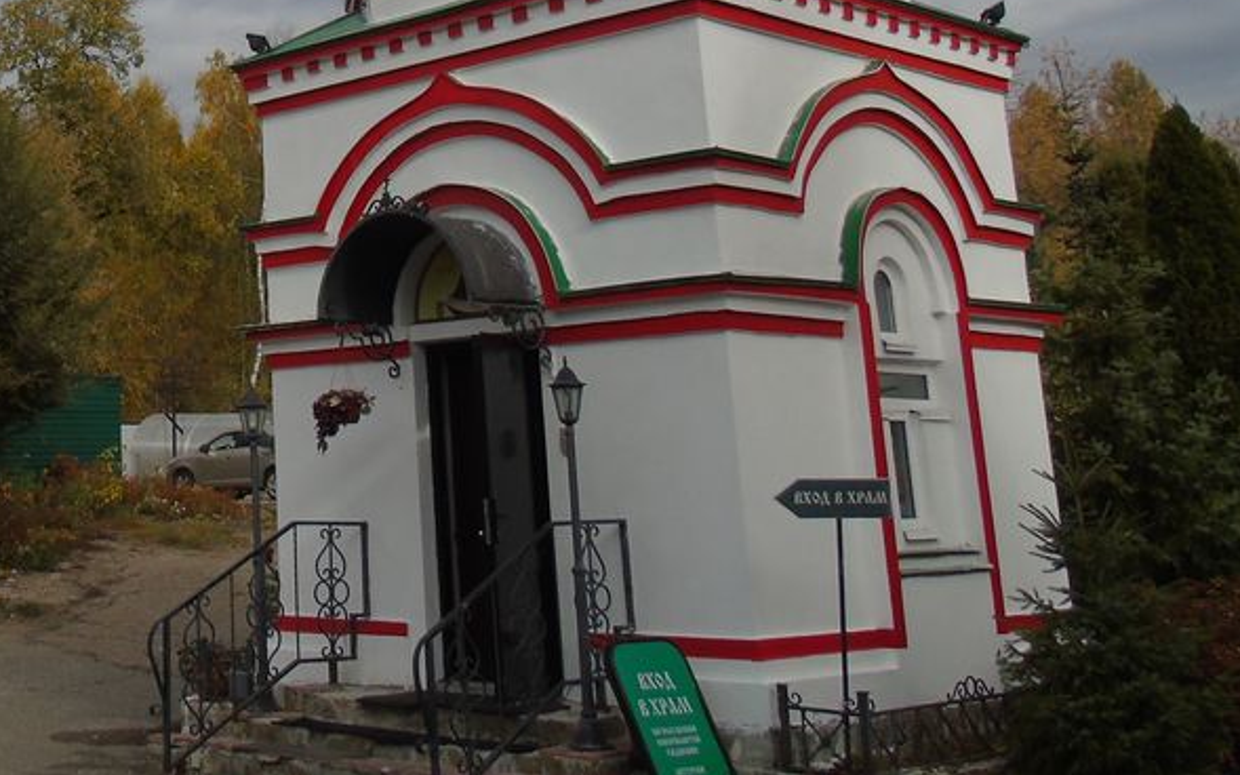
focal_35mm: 54
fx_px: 1825
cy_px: -61
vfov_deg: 22.7
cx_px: 95
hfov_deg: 35.1
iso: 80
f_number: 3.4
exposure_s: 1/1000
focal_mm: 4.4
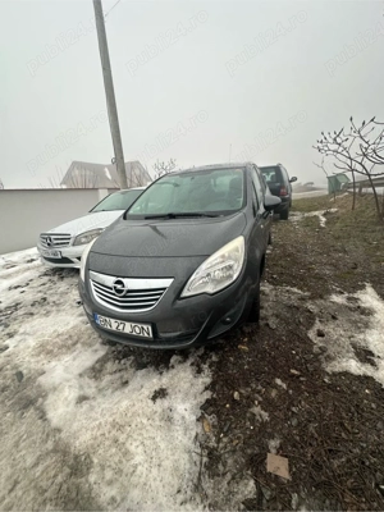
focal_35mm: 14
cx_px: 192
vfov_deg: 102.1
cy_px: 256
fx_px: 207
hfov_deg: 85.7
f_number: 2.2
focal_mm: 2.22
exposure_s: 1/99
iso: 50
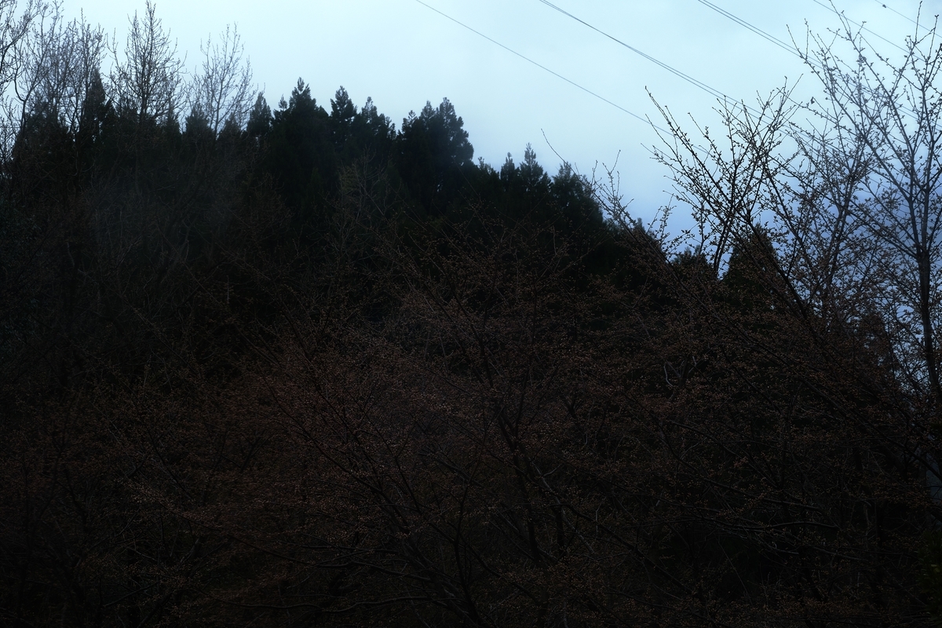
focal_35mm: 107
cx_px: 471
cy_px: 314
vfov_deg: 12.8
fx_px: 2800
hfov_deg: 19.1
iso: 200
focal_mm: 71.1
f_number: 5
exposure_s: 1/150
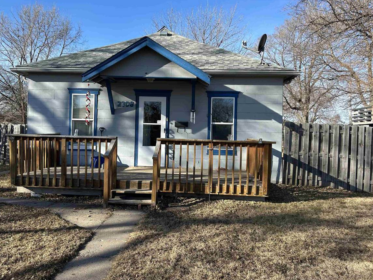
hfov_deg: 61.6
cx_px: 172
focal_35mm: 29
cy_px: 127
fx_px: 312
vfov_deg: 48.2
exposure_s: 1/1751
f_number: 1.5
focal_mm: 5.7
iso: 50
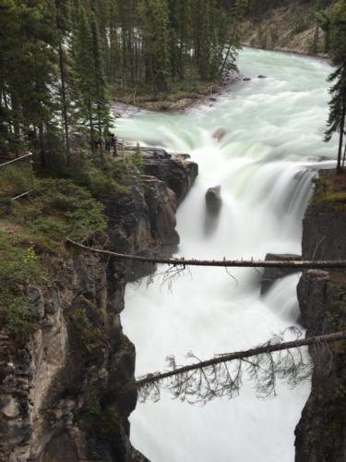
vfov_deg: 28.6
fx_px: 906
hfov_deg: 21.6
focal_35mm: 68
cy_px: 231
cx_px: 173
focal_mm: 4.15
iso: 25
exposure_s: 15
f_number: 2.2
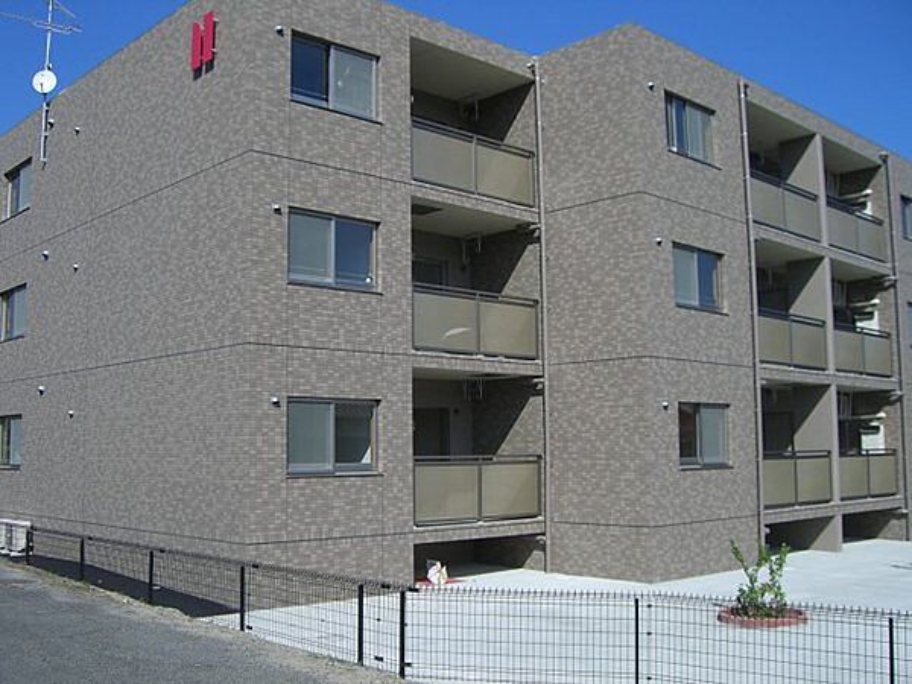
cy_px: 342
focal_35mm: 38
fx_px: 1001
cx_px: 456
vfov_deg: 37.7
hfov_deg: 49.0
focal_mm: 6.2
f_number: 4.3
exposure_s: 1/1000
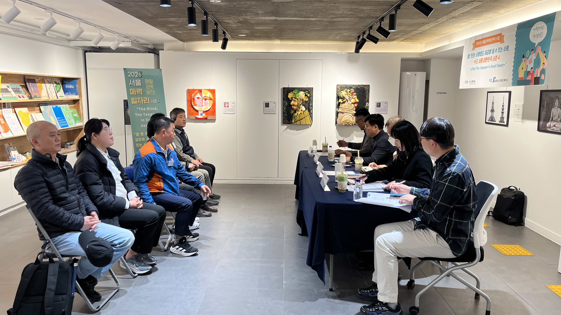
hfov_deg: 66.1
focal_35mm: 29
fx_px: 431
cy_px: 155
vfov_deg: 40.2
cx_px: 276
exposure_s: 1/122
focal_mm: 5.1
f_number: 1.6
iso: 64
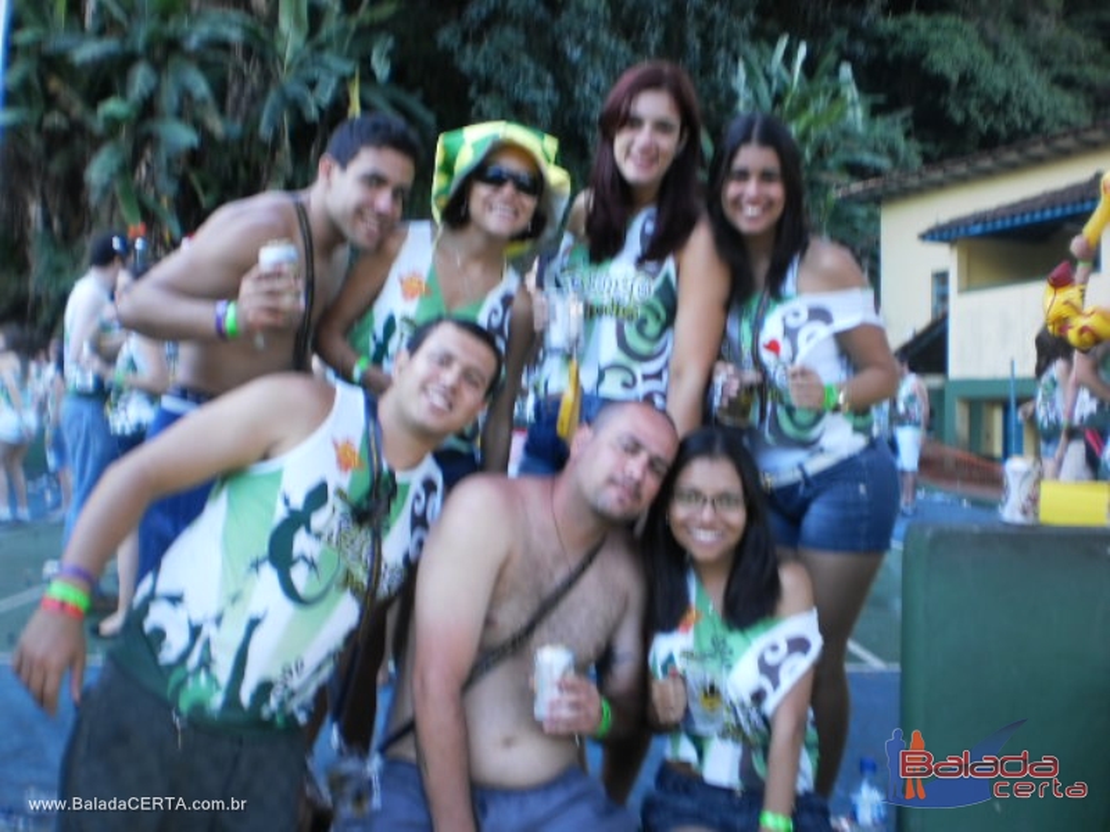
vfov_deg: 39.7
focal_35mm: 36
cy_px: 416
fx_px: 1154
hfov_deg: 51.4
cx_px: 555
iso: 100
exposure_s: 1/40
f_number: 3.1
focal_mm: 6.3
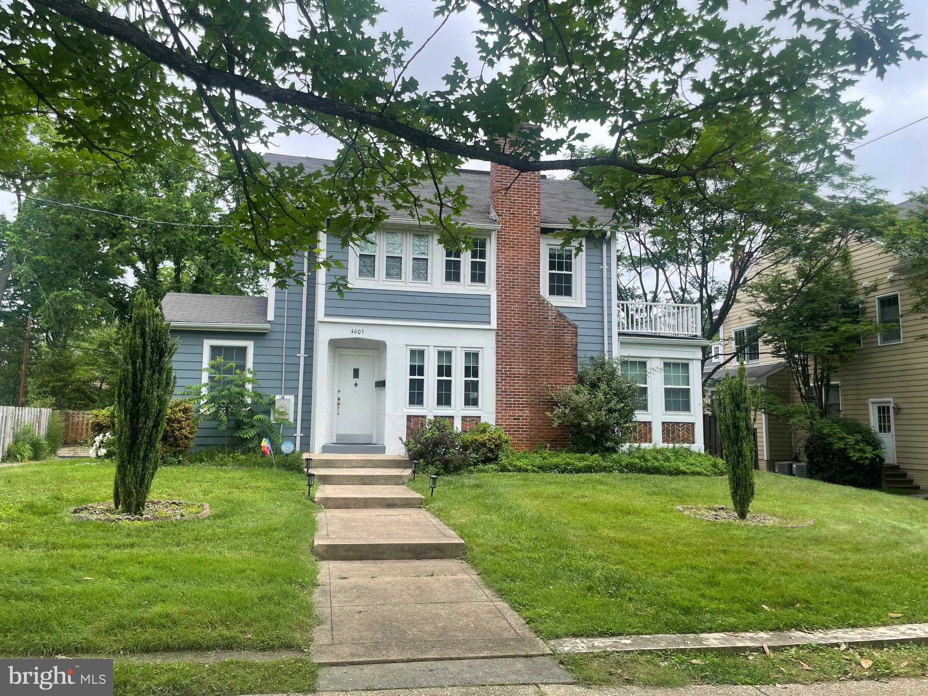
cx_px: 464
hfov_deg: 67.3
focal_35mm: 26
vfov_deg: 53.1
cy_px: 348
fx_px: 697
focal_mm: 4.2
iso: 32
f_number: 1.6
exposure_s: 1/1159
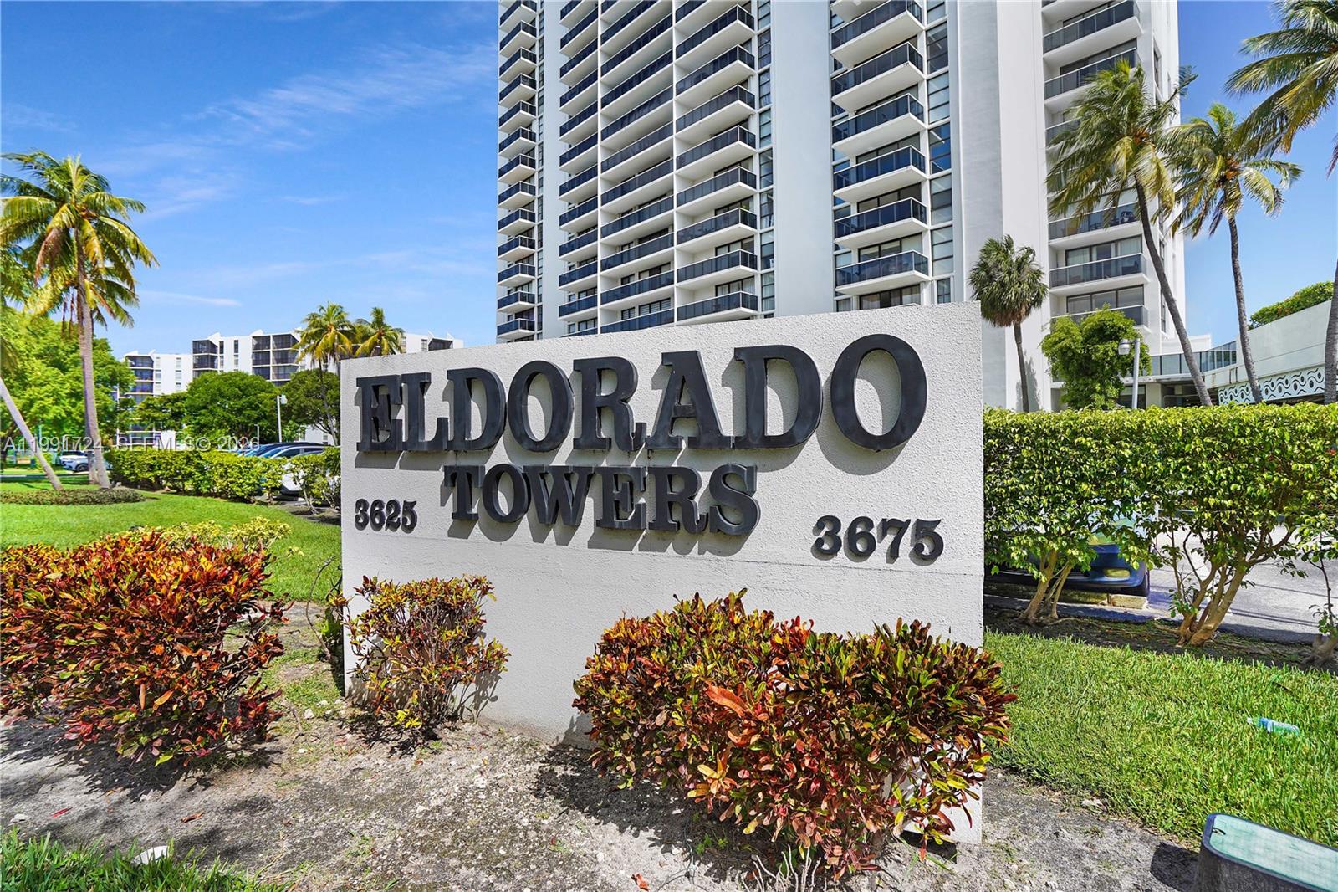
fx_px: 595
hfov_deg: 96.7
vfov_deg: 73.7
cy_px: 446
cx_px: 669
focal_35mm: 16
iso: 100
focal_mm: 16
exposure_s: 1/500
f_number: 5
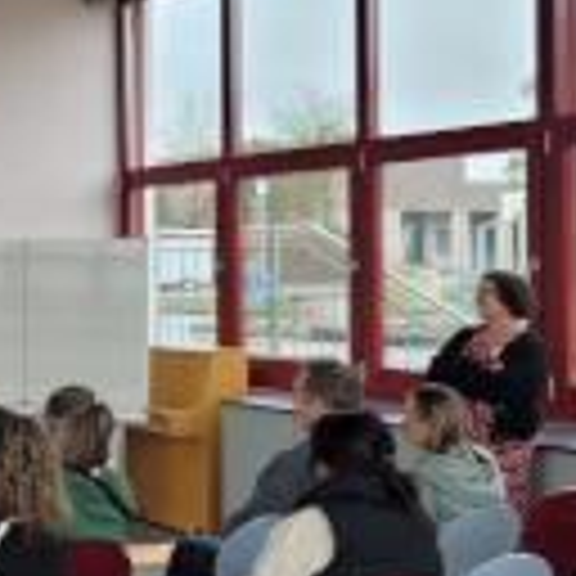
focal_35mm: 72
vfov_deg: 24.0
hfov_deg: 21.6
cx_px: -176
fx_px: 1355
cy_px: 261
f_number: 1.8
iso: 40
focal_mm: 5.4
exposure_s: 1/115
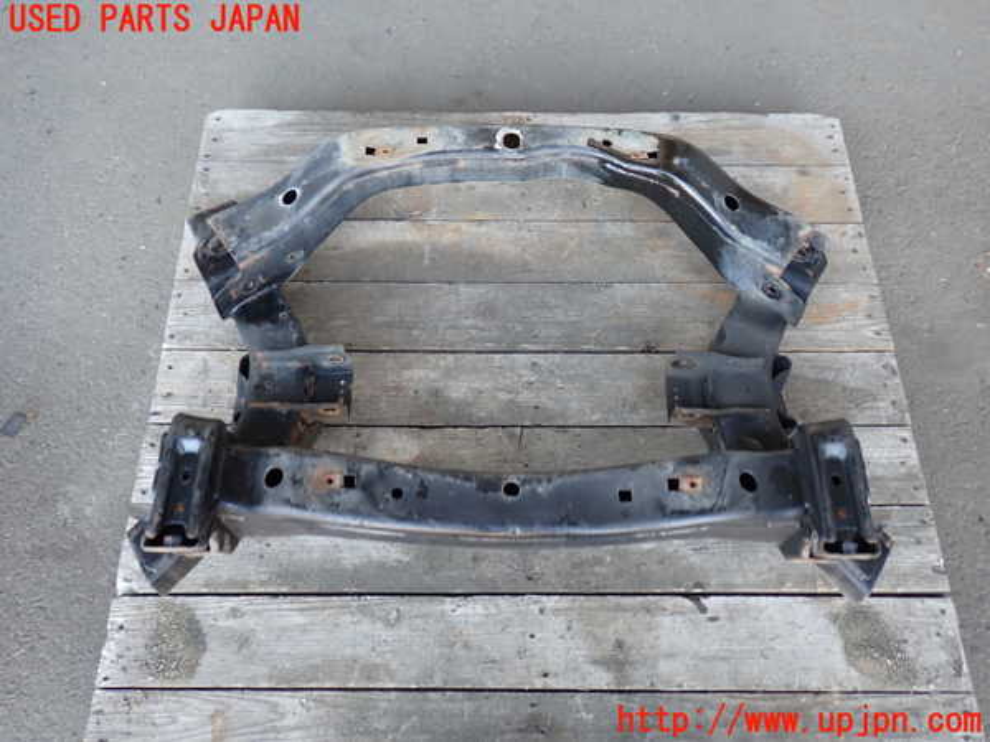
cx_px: 495
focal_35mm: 30
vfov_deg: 46.8
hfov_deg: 60.0
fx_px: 858
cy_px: 371
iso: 200
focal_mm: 5.4
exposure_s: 1/40
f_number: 2.3
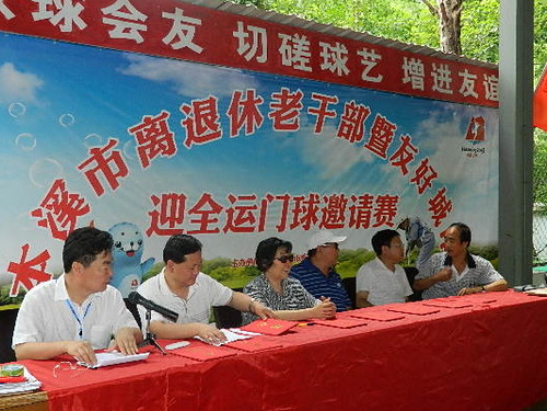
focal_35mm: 42
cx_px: 233
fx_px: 664
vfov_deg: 34.3
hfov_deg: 44.7
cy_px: 214
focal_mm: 6.2
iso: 200
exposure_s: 1/40
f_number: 3.3
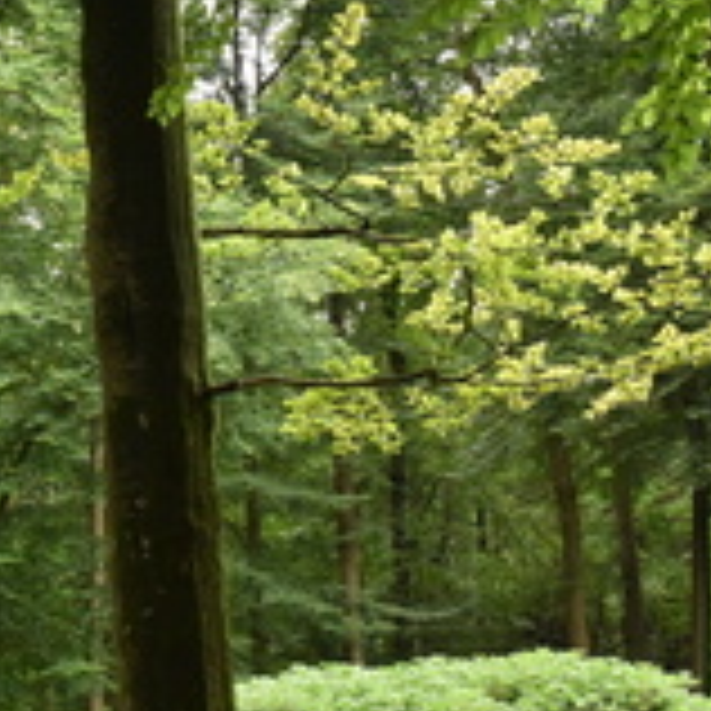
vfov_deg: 19.2
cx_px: -72
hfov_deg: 18.7
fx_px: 2068
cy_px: 637
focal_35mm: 89
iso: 4500
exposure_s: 1/250
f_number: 8
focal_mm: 36
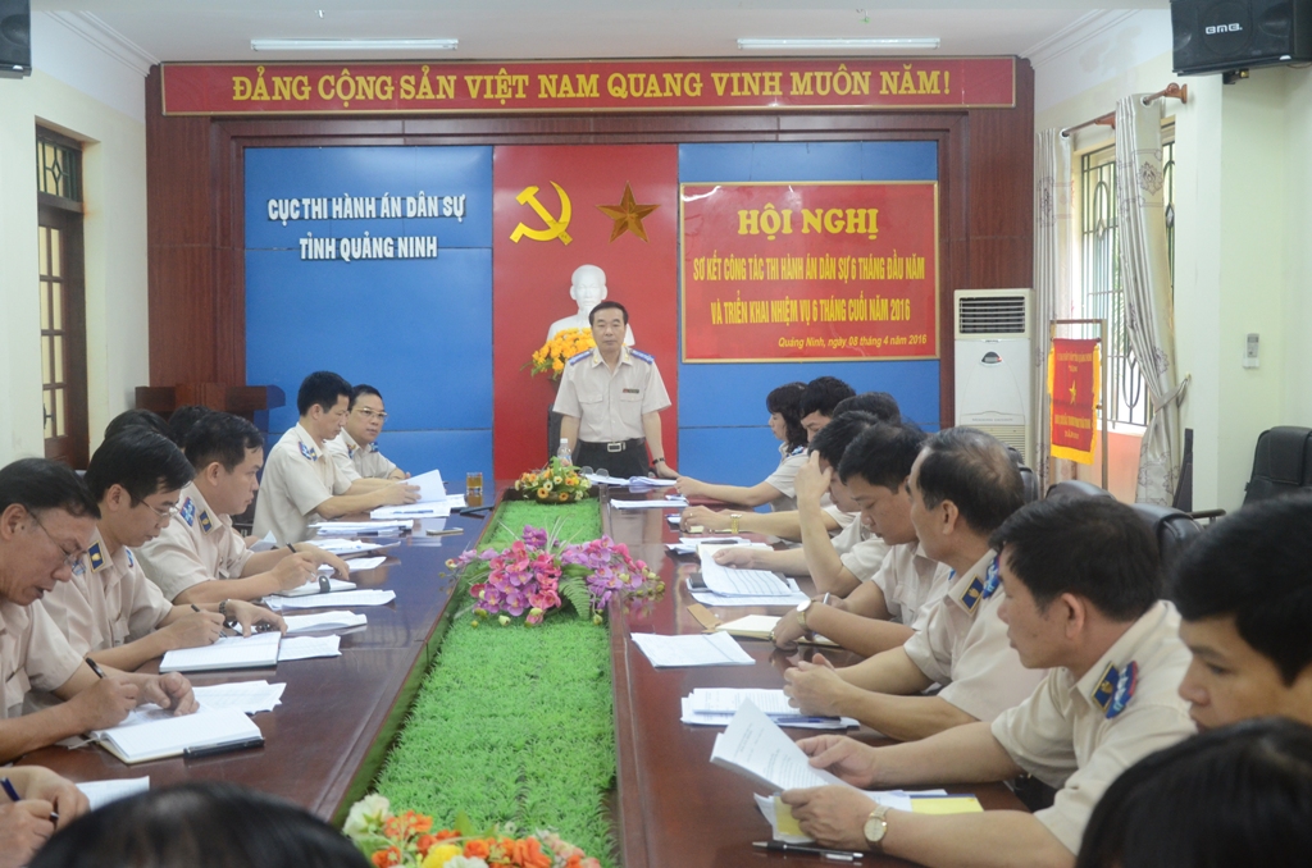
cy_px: 434
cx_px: 656
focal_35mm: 45
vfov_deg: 29.7
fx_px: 1636
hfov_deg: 43.7
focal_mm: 30
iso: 1600
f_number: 4.2
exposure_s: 1/60
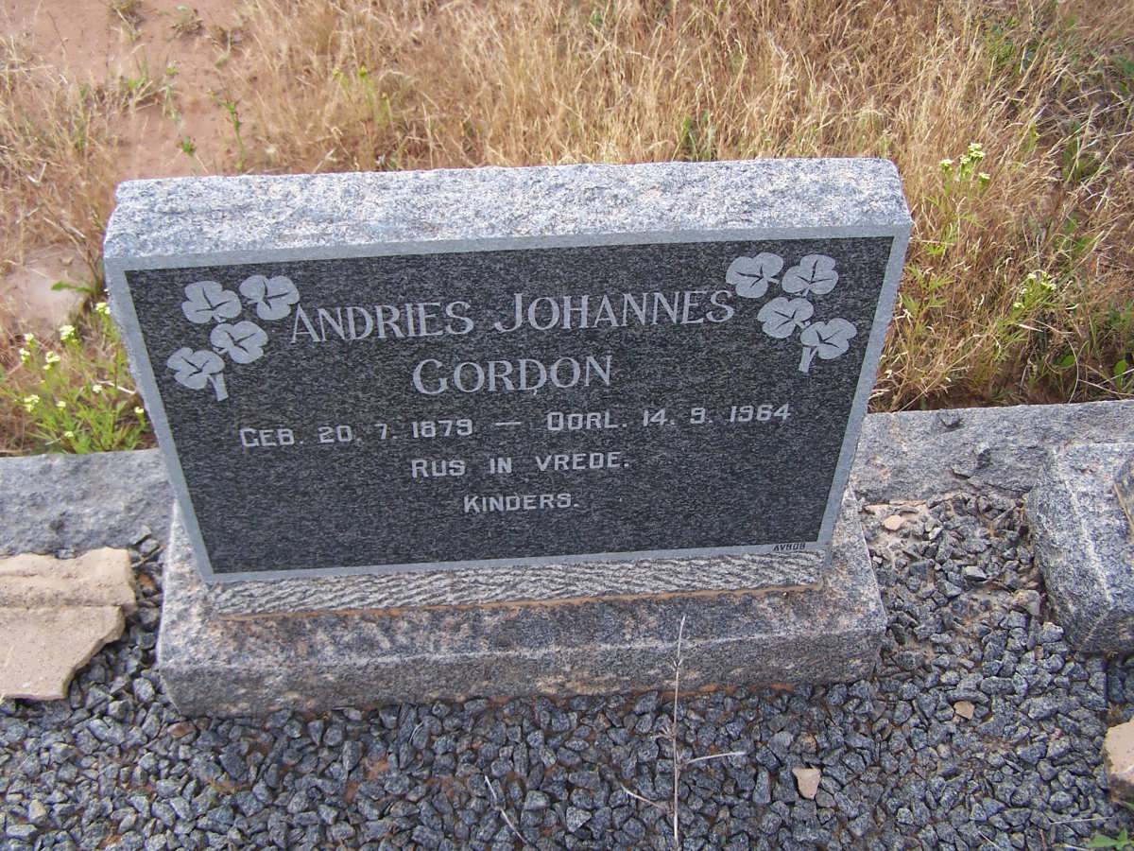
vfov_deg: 37.7
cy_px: 426
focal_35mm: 38
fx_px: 1245
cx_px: 567
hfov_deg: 49.0
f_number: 2.8
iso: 80
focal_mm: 6.3
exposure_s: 1/180
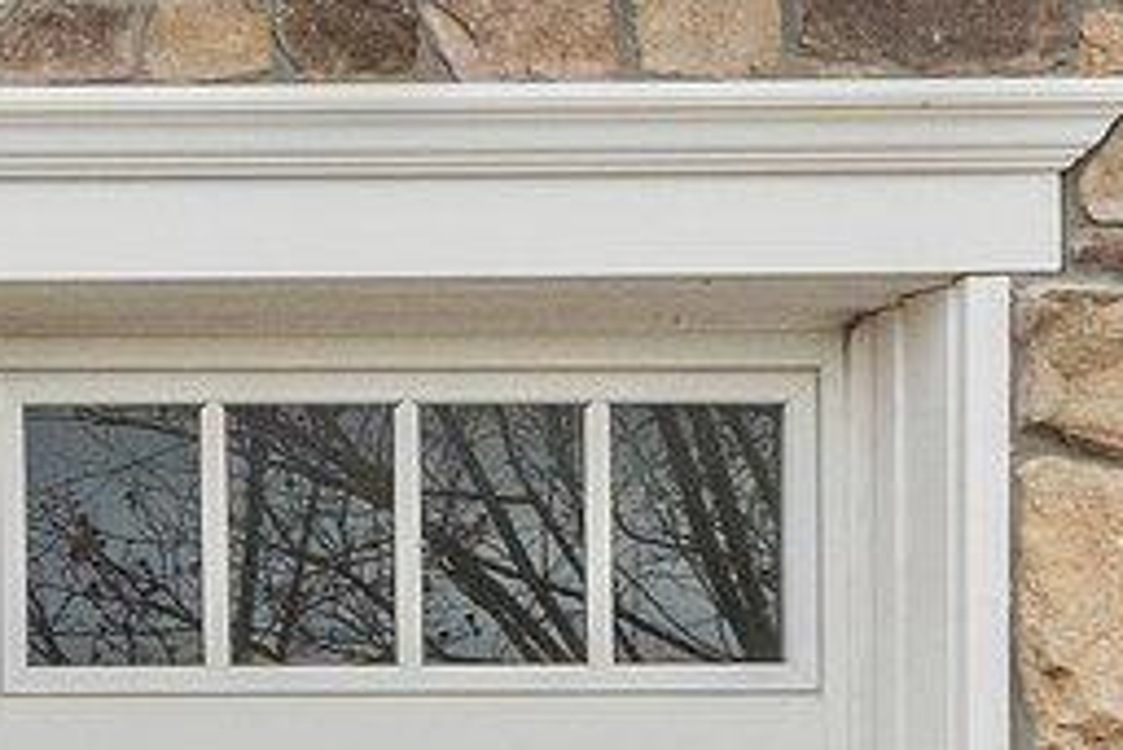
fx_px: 5992
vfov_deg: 7.2
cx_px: -2202
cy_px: 458
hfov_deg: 8.8
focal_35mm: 192
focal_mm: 24
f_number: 11
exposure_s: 1/400
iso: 500
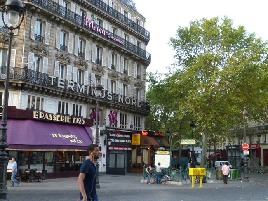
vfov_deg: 32.9
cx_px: 134
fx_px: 341
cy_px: 100
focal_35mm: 44
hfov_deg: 43.0
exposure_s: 1/160
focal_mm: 7.9
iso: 250
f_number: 3.5
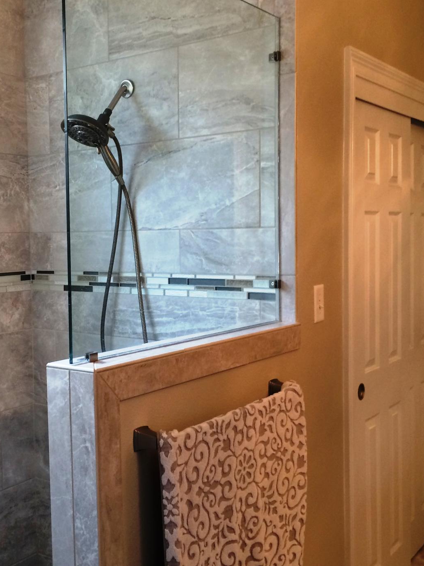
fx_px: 686
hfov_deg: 34.1
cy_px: 278
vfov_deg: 44.8
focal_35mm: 42
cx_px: 147
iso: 100
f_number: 2.2
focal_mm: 4.15
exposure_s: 1/30
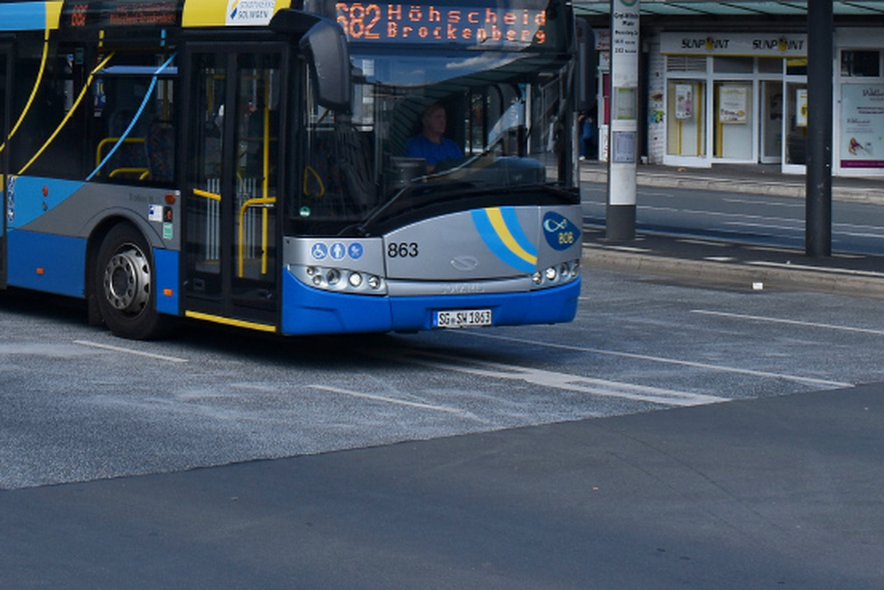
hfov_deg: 21.2
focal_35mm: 95
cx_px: 174
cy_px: -22
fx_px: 2338
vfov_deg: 14.1
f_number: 10
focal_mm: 27
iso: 200
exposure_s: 1/400
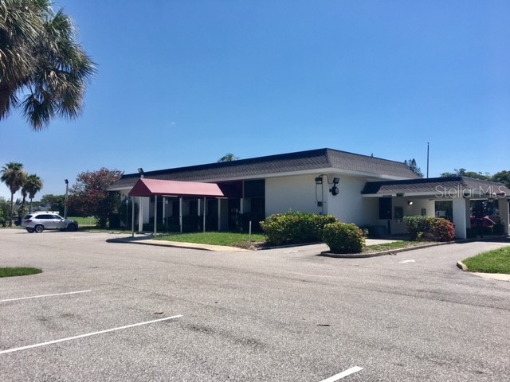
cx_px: 255
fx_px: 427
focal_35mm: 29
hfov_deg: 61.7
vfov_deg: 48.2
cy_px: 191
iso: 25
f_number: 2.2
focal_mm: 4.15
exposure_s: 1/1972
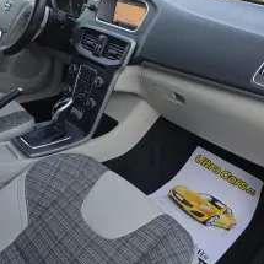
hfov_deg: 48.5
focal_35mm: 34
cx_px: 133
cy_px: 101
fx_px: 293
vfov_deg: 48.0
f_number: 1.7
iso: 32
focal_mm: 6.25
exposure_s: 1/180
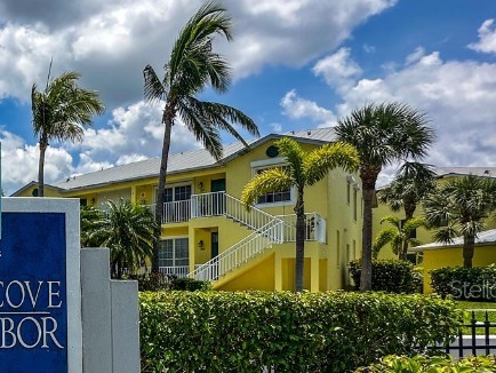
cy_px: 288
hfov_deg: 44.6
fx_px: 473
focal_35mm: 33
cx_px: -27
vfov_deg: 41.5
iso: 50
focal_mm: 2.22
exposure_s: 1/1900
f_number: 2.2
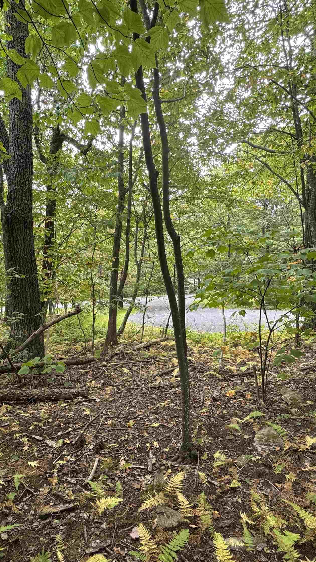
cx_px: 132
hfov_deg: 53.3
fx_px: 313
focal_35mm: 21
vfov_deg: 83.8
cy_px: 277
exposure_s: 1/99
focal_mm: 2.22
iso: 125
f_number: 2.2
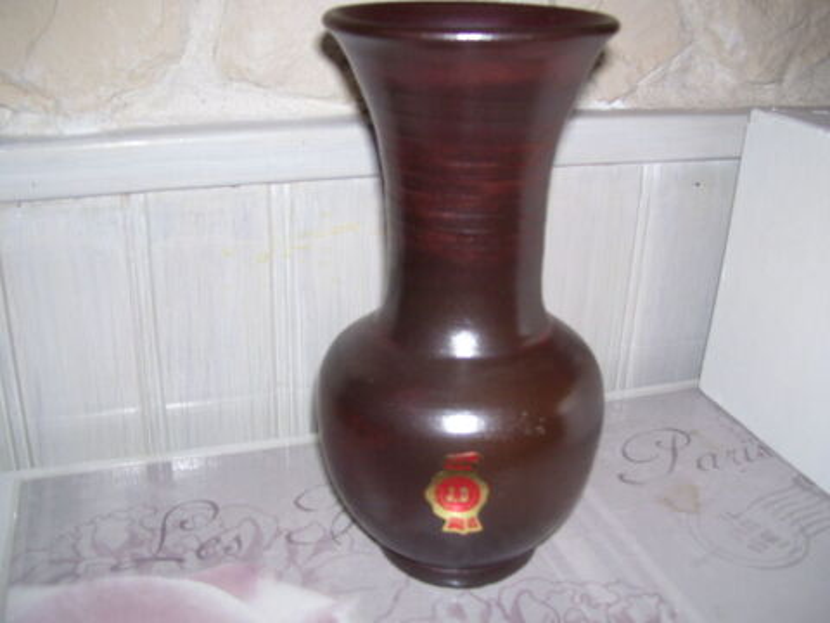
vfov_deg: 38.7
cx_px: 415
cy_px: 312
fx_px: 887
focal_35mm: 37
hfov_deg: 50.1
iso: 125
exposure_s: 1/60
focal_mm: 6
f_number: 2.7
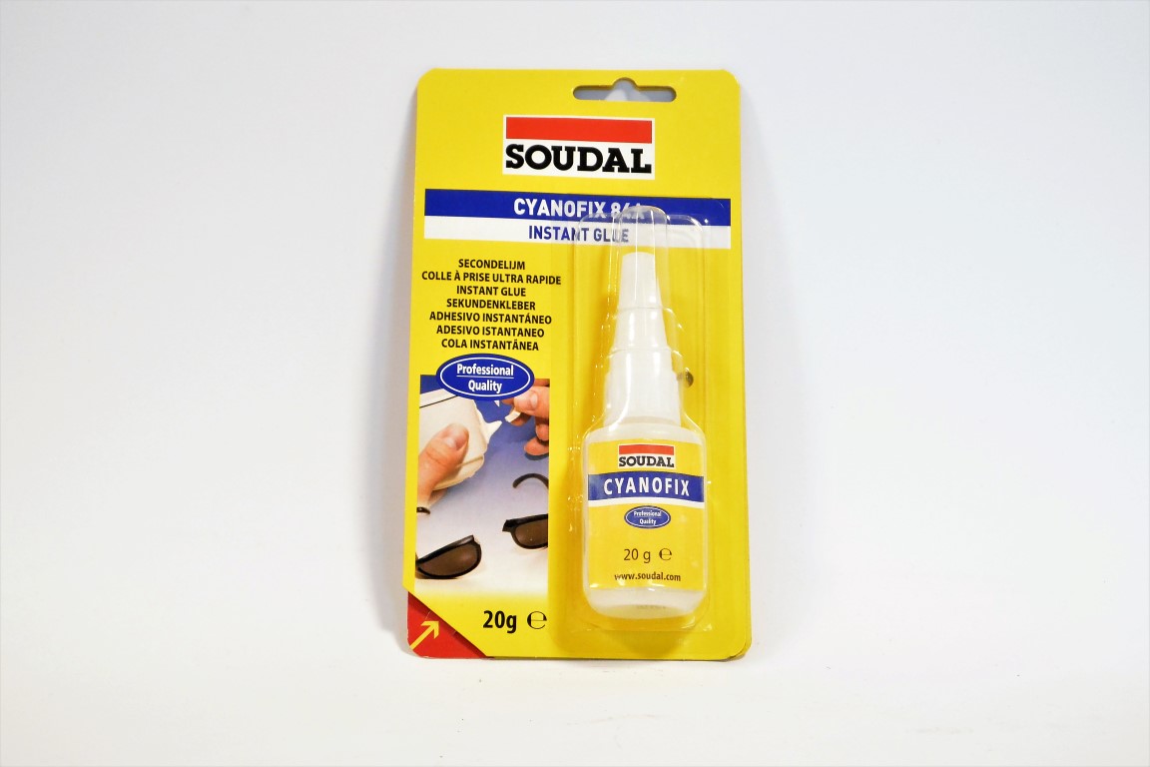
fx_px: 2587
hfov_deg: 25.1
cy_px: 384
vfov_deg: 16.9
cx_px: 575
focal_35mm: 81
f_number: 5.6
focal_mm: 30
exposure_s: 1/30
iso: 1600
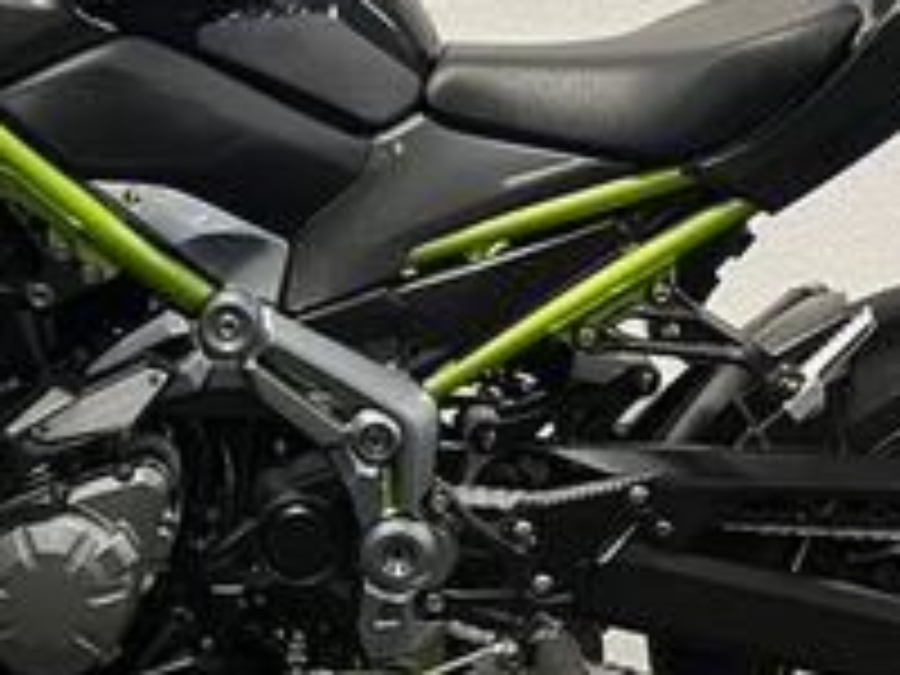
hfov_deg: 23.3
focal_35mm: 83
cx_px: 207
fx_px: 2158
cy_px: 248
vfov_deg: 17.7
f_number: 1.6
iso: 80
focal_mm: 5.1
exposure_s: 1/50
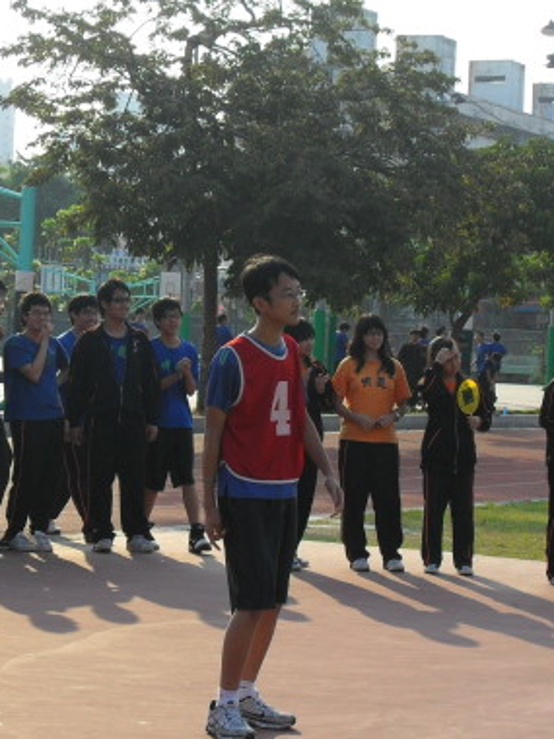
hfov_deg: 12.6
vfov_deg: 16.7
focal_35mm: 118
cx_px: 301
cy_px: 461
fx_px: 2518
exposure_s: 1/500
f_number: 4
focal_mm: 12.3
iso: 100
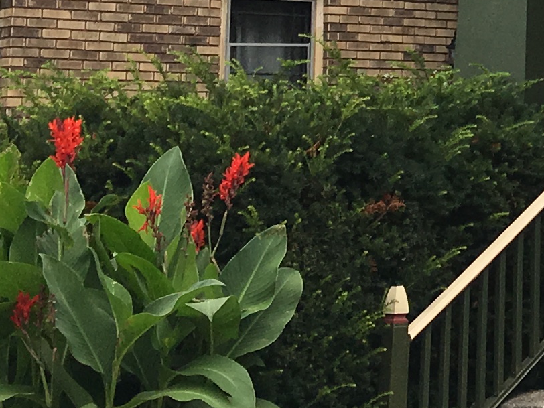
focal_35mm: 144
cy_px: -205
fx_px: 2263
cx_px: 1114
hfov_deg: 12.1
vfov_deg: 10.0
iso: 25
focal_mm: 4.15
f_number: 2.2
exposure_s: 1/596
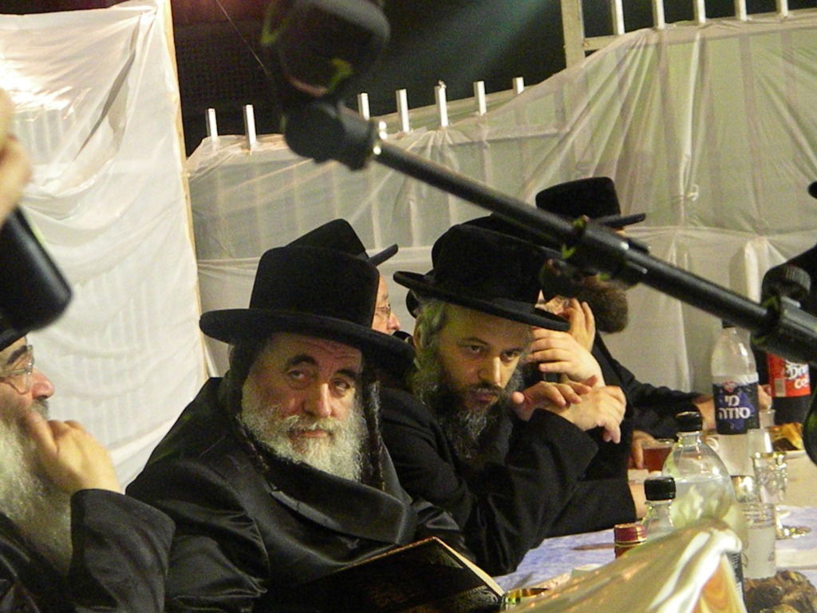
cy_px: 306
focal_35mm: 105
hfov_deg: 18.7
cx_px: 408
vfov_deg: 14.1
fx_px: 2478
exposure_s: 1/58
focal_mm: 19
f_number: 4.7
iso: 2538
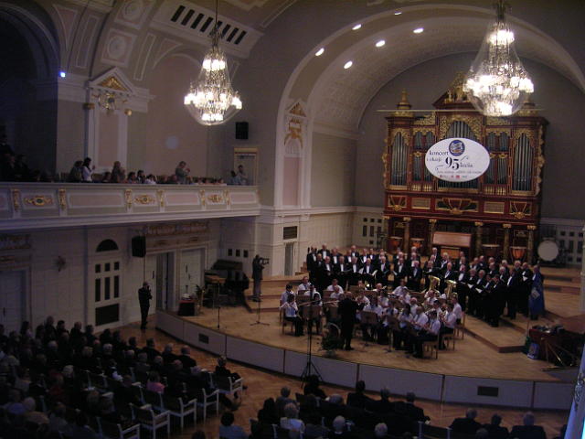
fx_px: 575
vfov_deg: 41.8
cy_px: 220
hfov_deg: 54.0
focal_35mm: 34
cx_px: 292
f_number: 2.9
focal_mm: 5.7
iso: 169
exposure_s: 1/60.1
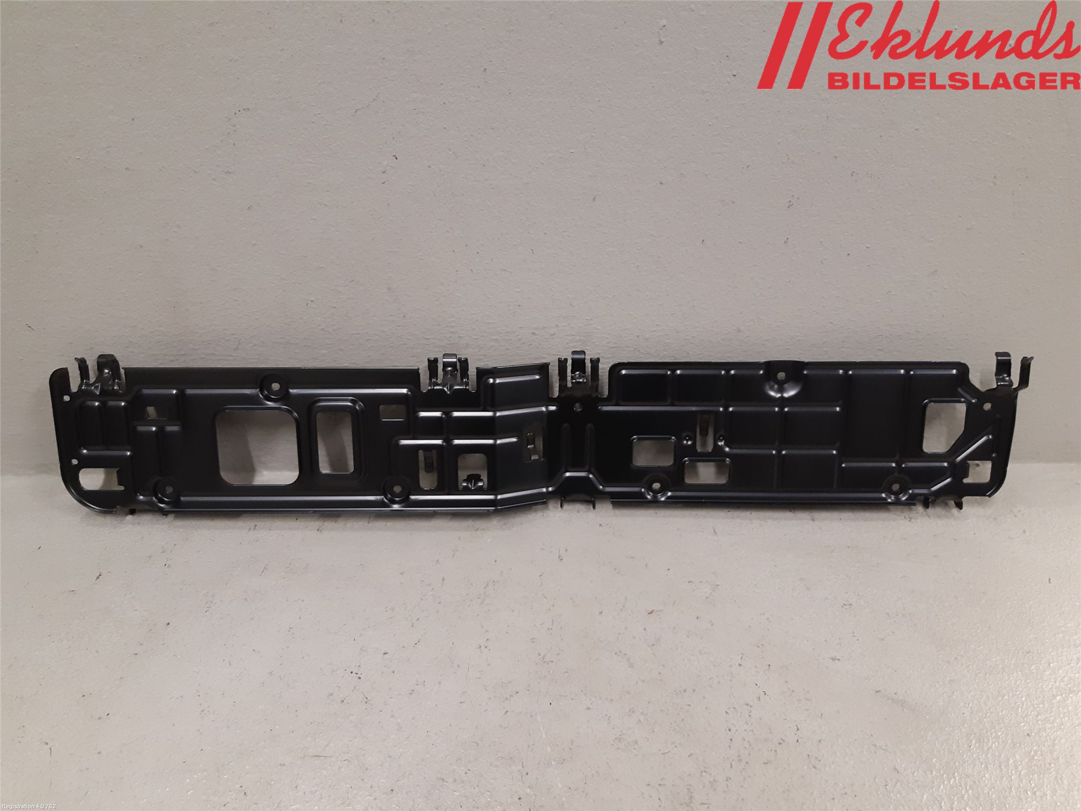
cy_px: 406
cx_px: 540
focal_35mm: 26
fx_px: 812
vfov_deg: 53.1
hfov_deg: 67.3
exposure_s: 1/50
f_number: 1.7
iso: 160
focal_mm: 3.93
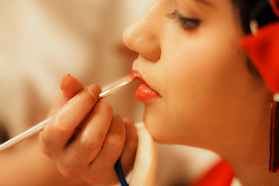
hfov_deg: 13.7
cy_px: 93
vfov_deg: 9.2
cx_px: 140
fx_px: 1163
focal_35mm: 150
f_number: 2
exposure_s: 1/200
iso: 1250
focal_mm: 150
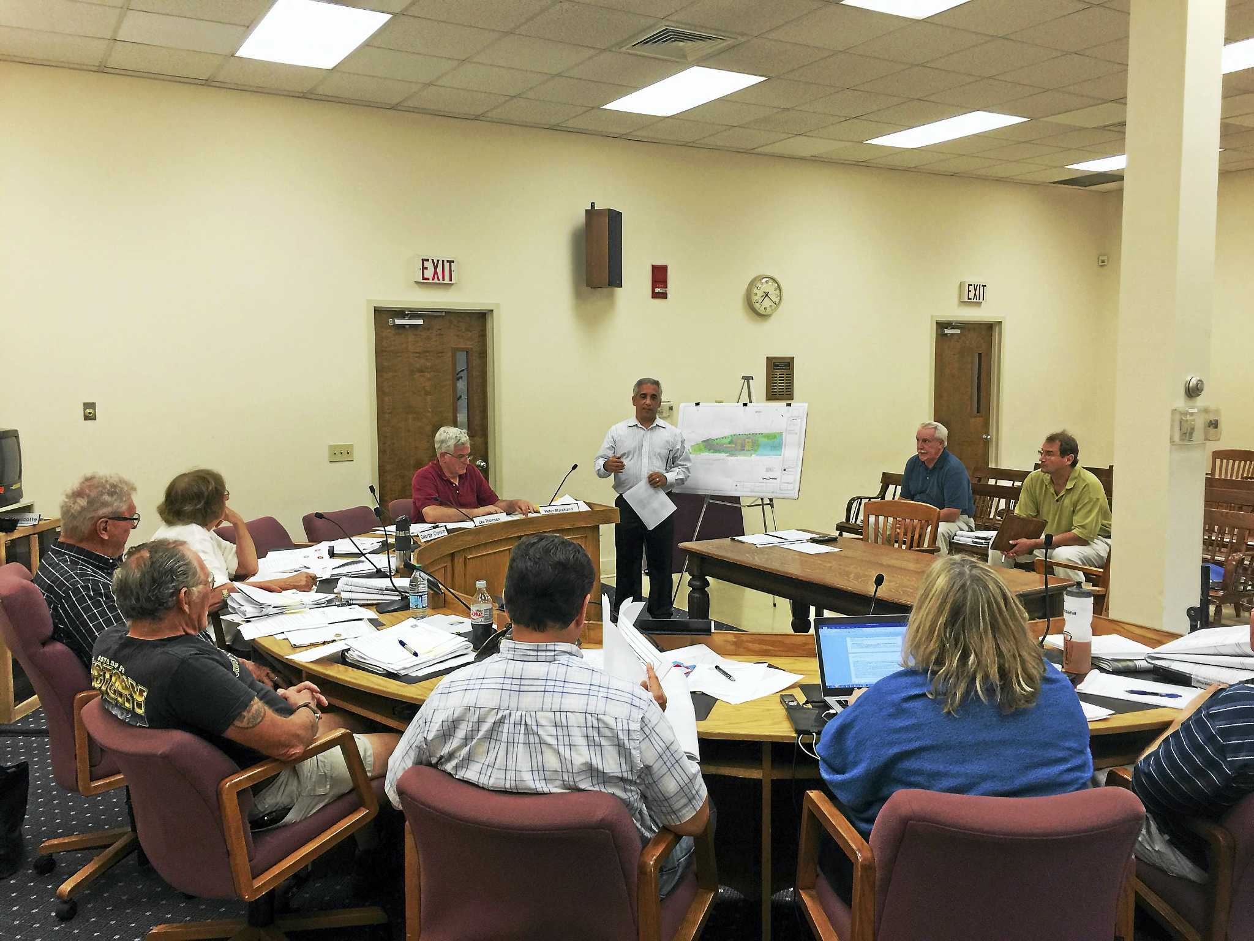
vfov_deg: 48.2
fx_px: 1051
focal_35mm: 29
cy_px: 470
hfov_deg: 61.7
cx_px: 627
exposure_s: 1/30
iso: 40
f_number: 2.2
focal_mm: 4.15
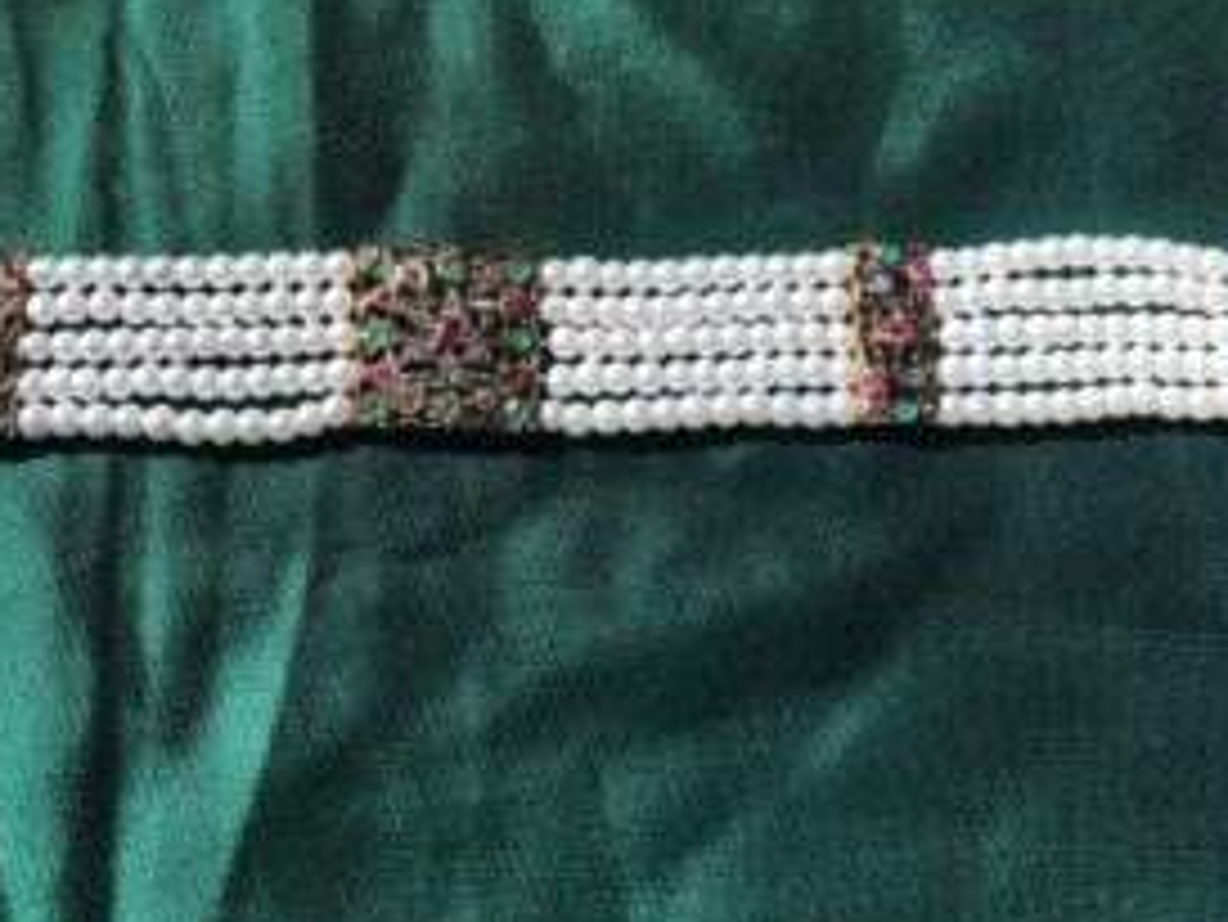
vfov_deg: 33.4
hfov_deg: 43.3
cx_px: 423
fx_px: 1526
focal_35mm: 43
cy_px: 326
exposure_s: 1/120
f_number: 1.8
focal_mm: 3.99
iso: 32
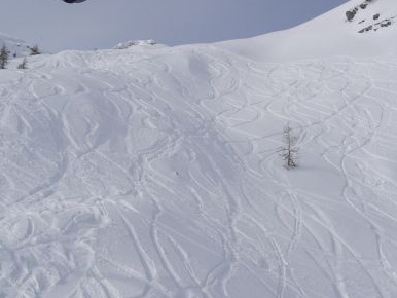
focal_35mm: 63
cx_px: 207
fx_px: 723
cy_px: 137
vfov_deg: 23.3
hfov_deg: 30.7
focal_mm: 6.3
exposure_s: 1/2000
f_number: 4.4
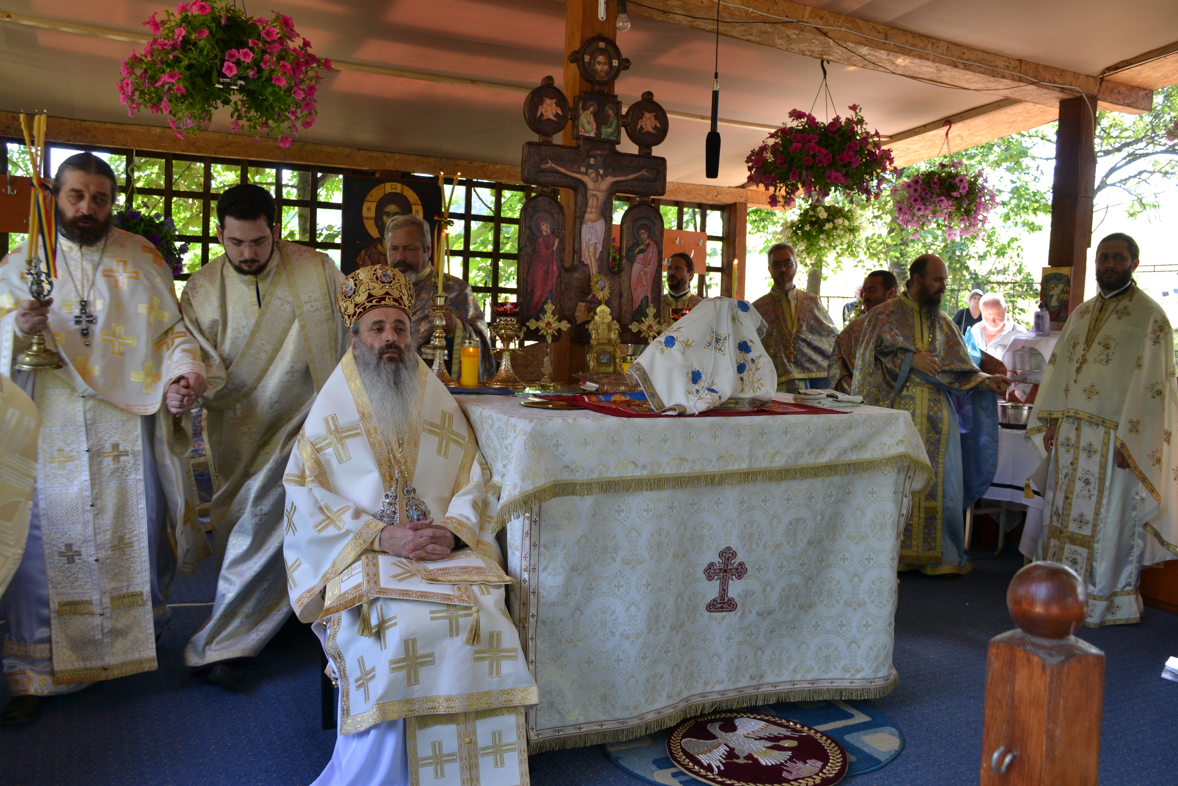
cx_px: 589
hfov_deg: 61.9
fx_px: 982
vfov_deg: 43.6
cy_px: 393
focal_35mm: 30
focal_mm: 20
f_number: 5.6
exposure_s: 1/80
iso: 400
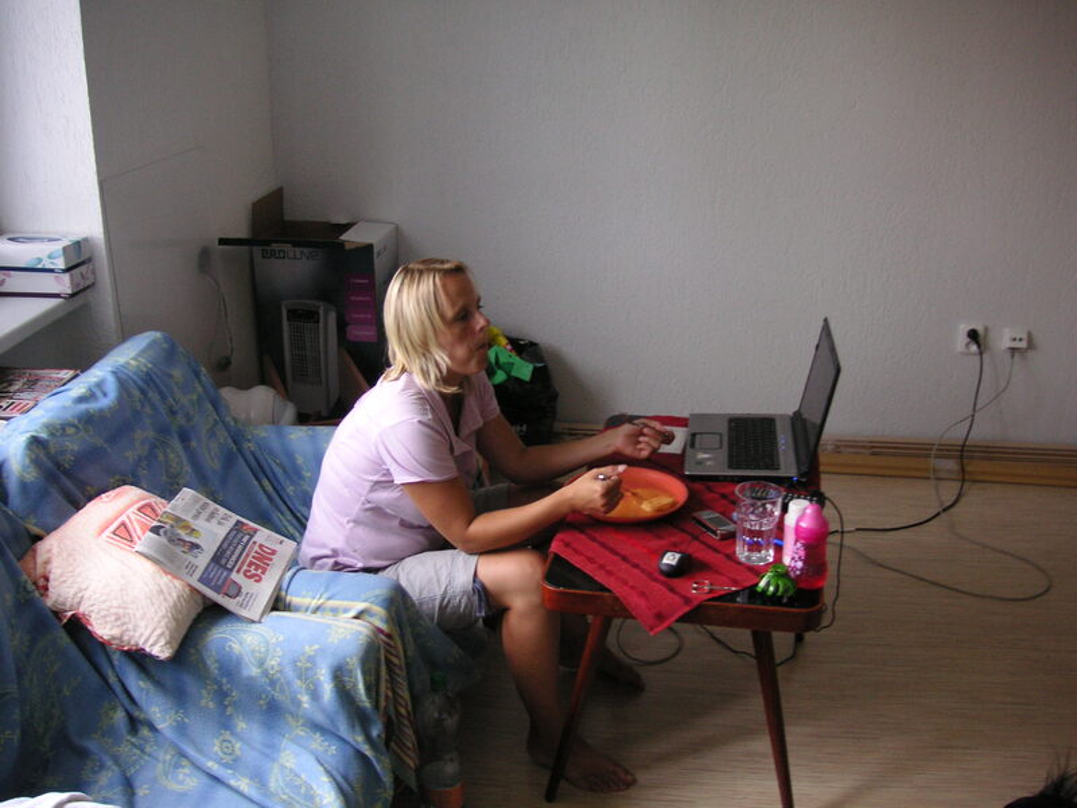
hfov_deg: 50.1
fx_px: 1151
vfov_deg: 38.7
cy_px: 404
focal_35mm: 37
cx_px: 538
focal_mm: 6.1
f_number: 2.8
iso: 80
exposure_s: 1/45
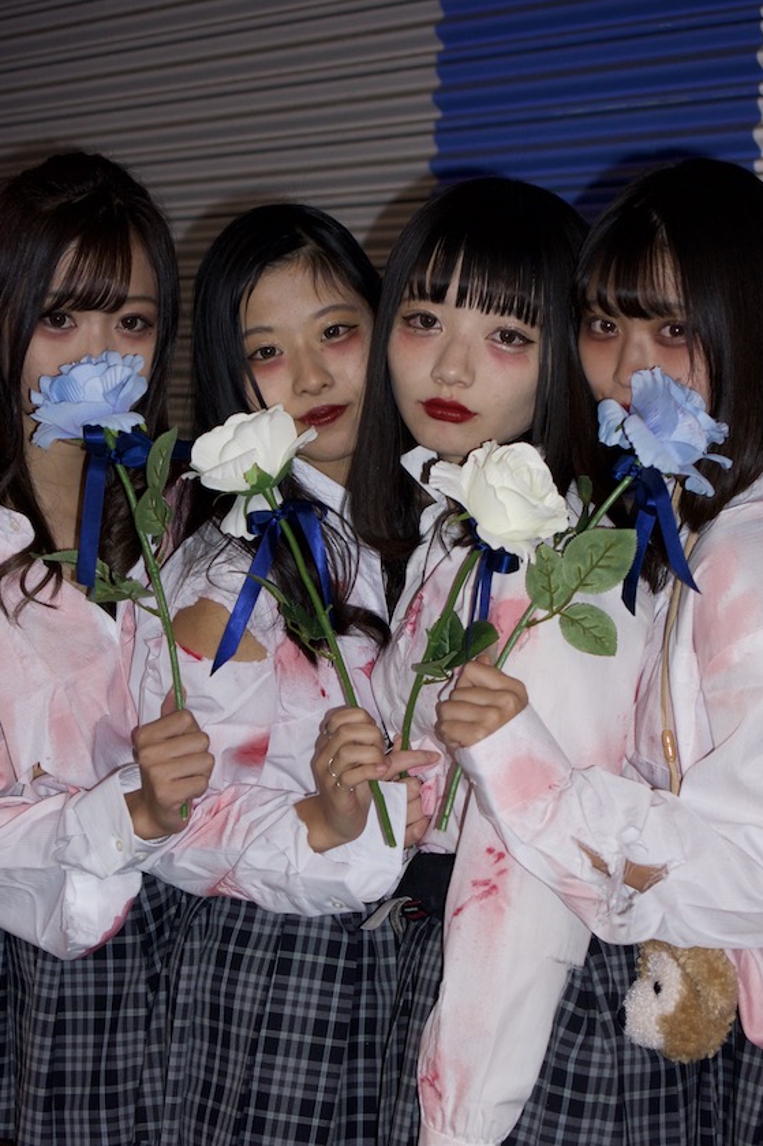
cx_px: 371
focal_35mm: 62
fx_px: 1972
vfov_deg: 32.3
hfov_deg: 21.9
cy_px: 671
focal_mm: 35
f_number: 2.8
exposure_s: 1/60
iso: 400
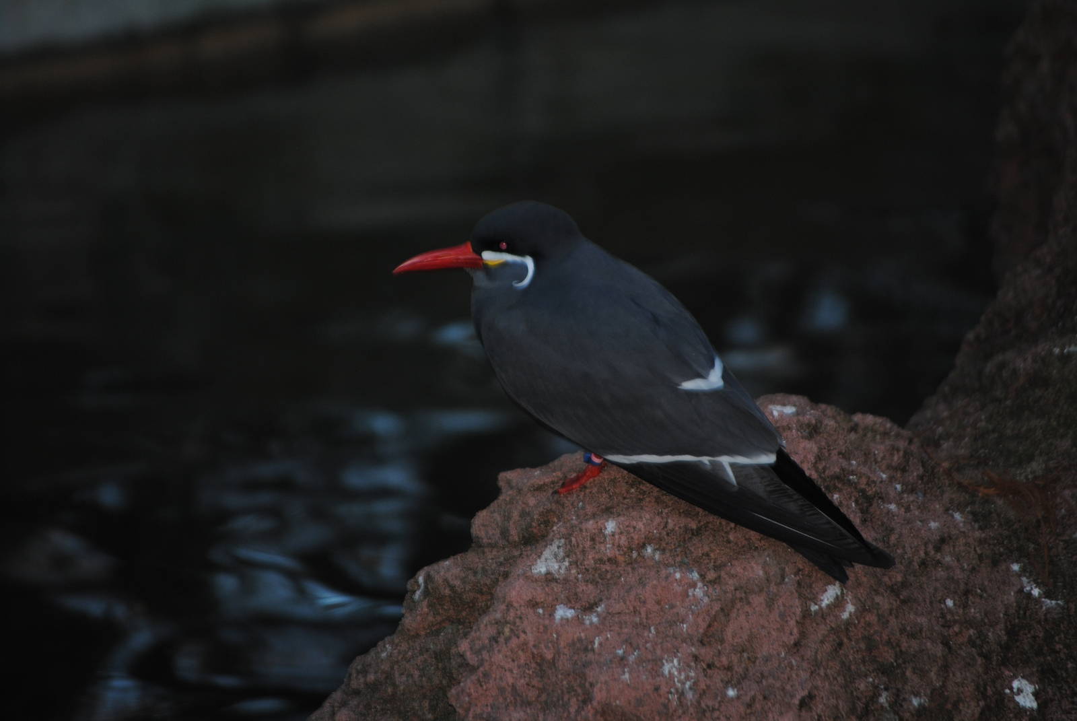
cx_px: 538
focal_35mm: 285
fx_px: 8536
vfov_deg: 4.8
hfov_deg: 7.2
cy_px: 360
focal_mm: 190
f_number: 5.6
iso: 200
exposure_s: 1/60
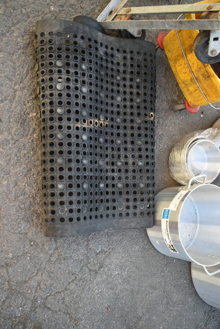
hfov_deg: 36.9
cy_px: 164
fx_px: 329
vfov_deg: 53.1
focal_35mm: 36
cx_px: 110
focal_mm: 24
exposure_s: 1/125
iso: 280
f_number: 3.8
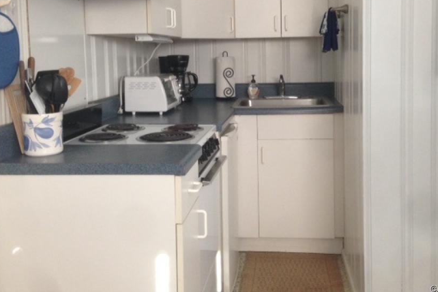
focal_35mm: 43
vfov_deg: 30.9
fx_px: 523
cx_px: 242
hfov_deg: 45.4
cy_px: 87
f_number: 2.4
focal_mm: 4.12
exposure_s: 1/20
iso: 125
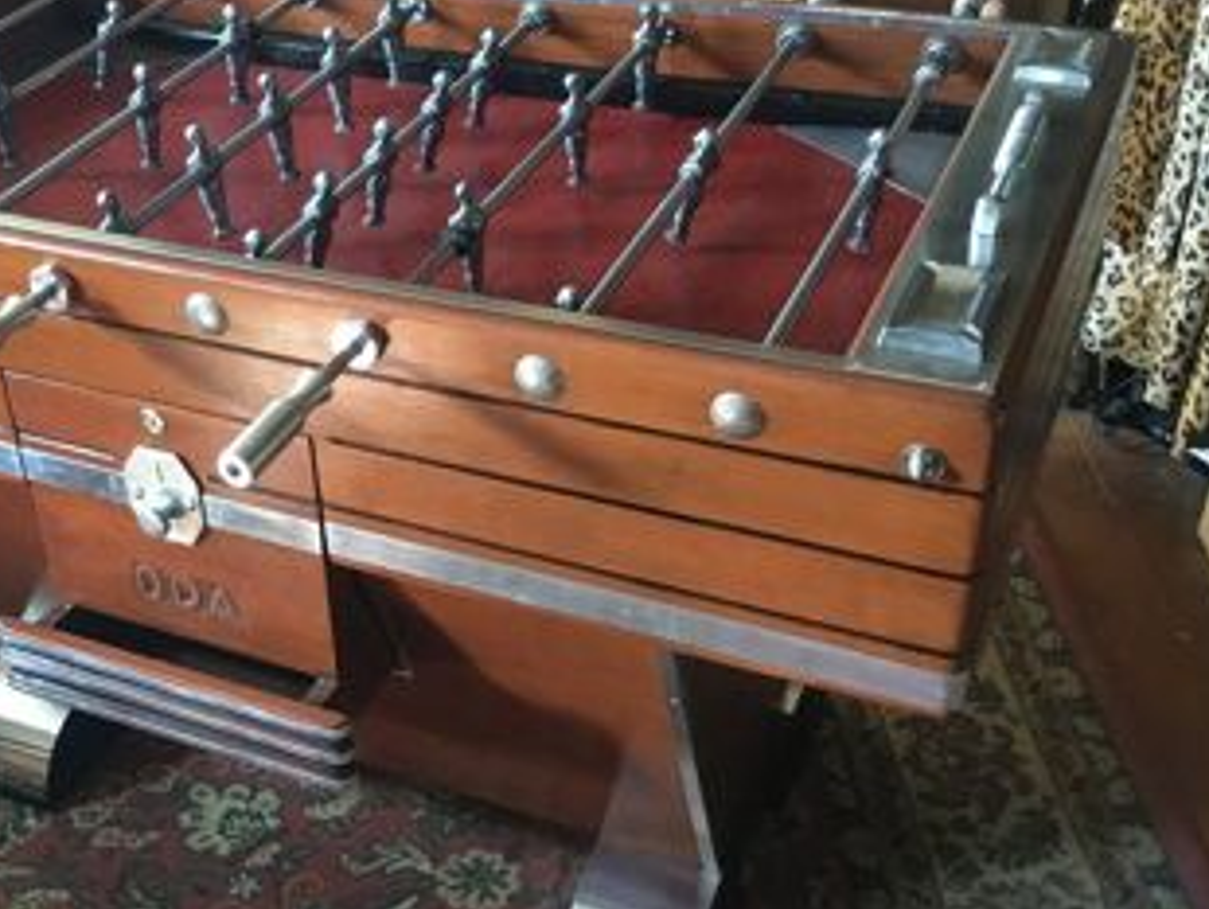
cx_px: 386
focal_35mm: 48
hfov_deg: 39.1
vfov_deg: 30.3
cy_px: 433
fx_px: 1678
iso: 200
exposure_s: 1/33
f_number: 2.4
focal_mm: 3.3
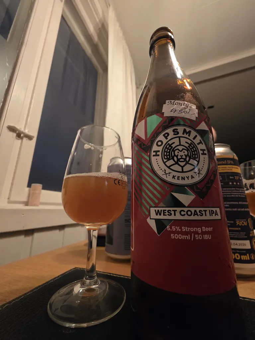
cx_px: 128
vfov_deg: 106.2
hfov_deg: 89.9
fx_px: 128
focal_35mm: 13
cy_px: 170
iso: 640
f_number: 1.9
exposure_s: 1/50
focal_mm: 2.2
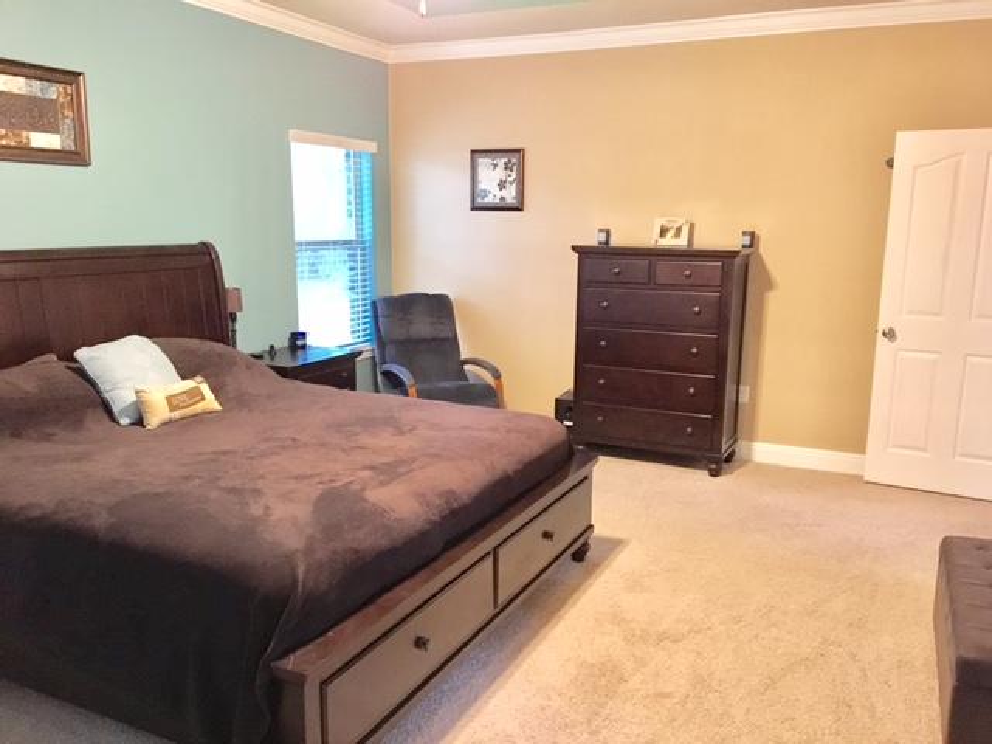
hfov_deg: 61.7
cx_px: 496
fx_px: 831
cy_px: 372
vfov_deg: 48.2
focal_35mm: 29
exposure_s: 1/15
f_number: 2.2
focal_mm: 4.15
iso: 320
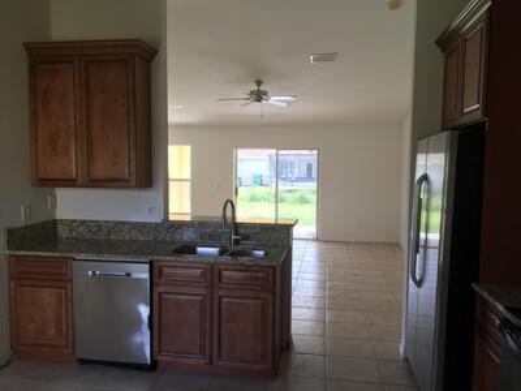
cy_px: 196
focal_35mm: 29
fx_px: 436
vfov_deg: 48.2
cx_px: 260
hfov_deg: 61.7
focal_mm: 4.15
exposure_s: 1/120
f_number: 2.2
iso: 32
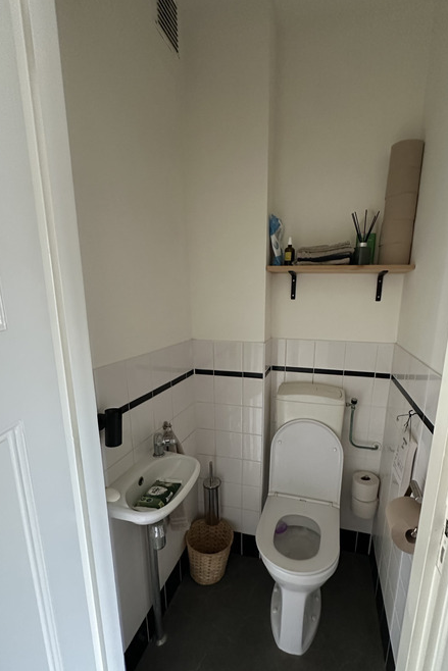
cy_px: 370
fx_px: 317
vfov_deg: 92.9
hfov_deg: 70.3
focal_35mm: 17
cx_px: 246
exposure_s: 1/50
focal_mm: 2.22
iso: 1000
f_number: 2.2
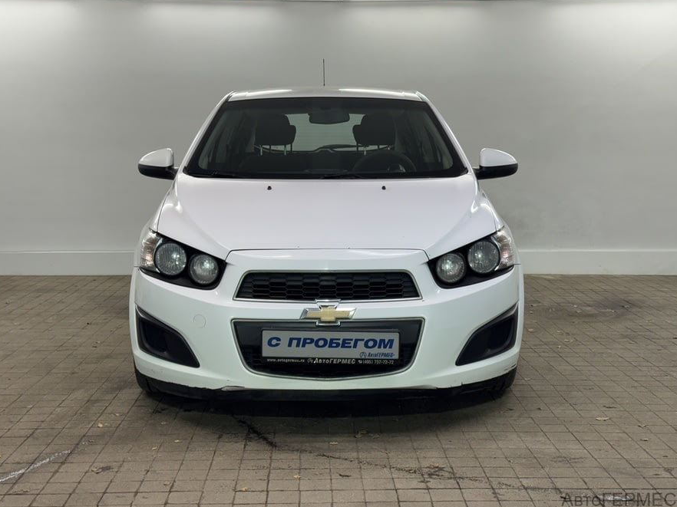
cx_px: 338
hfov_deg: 38.9
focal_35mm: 49
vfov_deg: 29.7
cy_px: 256
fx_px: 958
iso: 50
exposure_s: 1/121
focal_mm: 6.76
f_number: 1.78
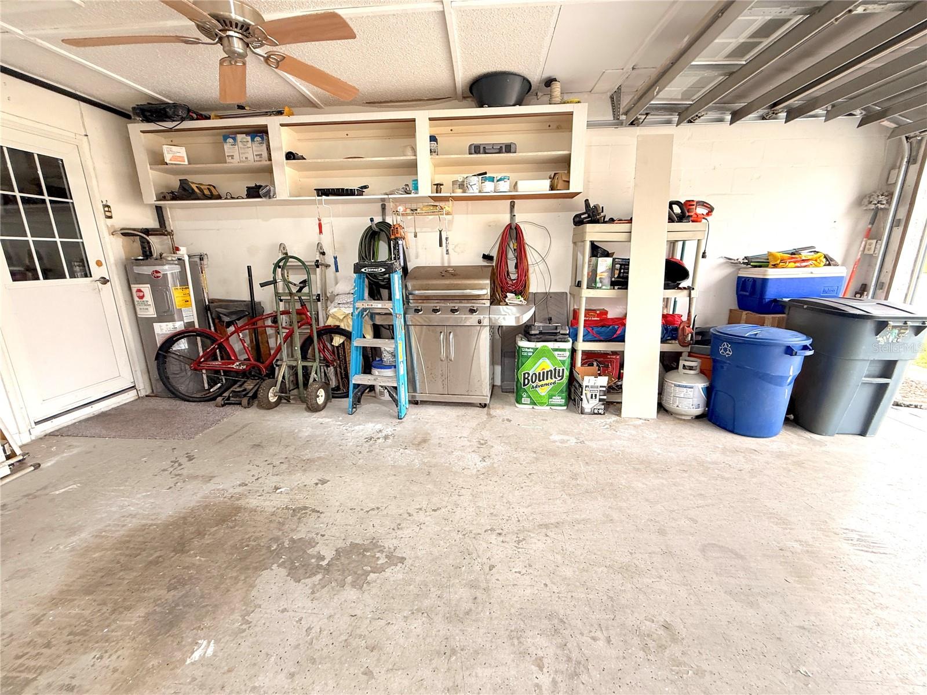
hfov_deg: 102.1
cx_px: 464
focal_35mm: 14
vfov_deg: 85.7
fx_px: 375
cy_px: 348
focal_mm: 2.22
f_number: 2.2
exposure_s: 1/99
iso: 160
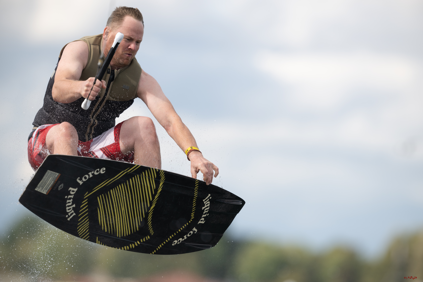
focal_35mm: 400
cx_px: 212
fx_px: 4700
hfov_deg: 5.2
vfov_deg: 3.4
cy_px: 141
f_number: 4
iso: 320
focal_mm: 400
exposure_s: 1/3200
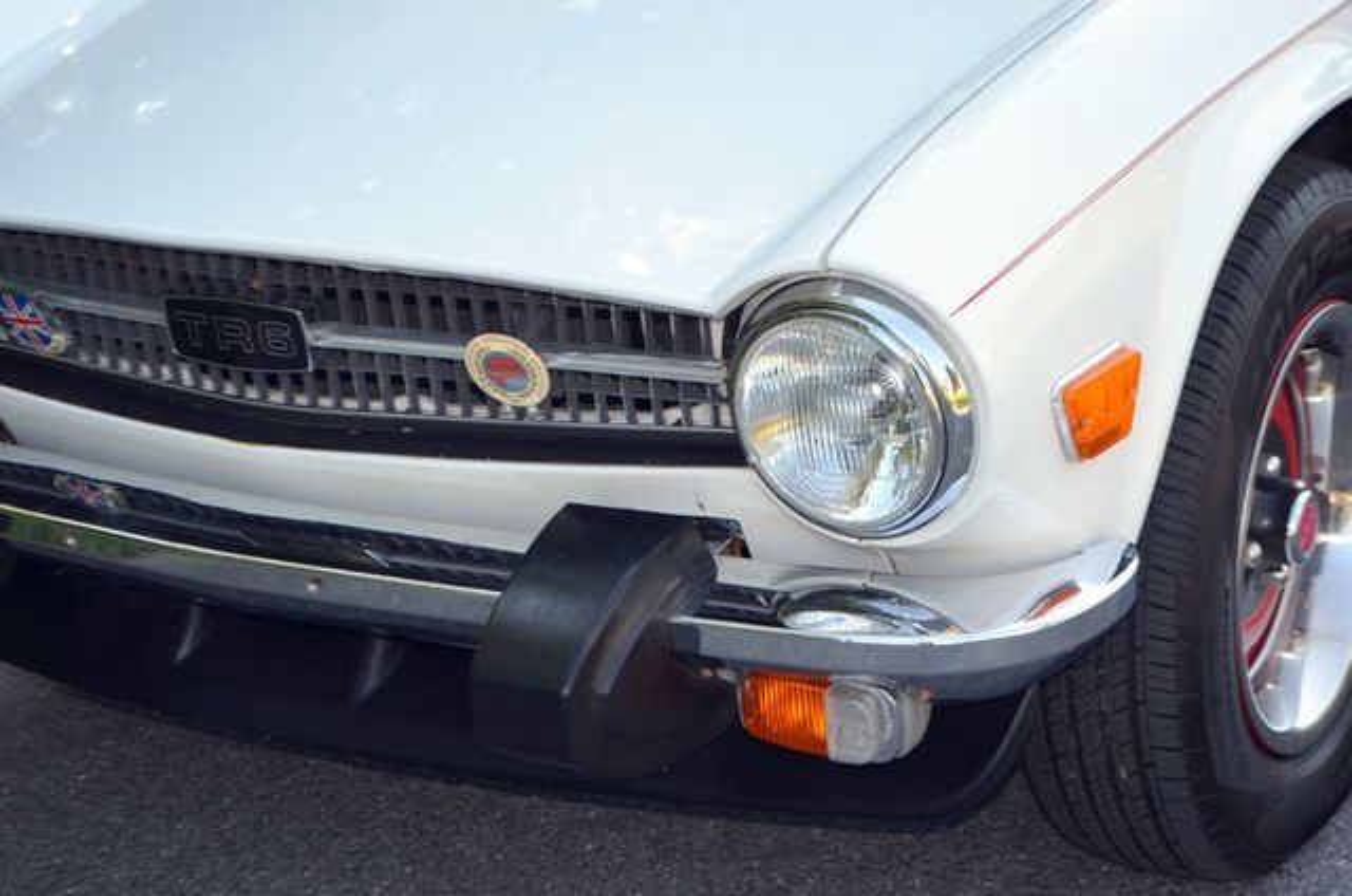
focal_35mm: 82
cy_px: 448
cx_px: 676
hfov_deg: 24.7
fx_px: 3092
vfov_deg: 16.5
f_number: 5.6
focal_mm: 55
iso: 200
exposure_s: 1/160
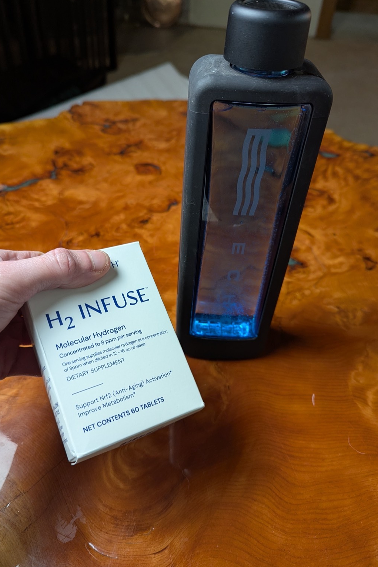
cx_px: 176
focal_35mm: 26
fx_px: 410
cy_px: 288
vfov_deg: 69.4
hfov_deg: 49.5
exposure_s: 1/73.5
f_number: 1.85
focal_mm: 6.81
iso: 253
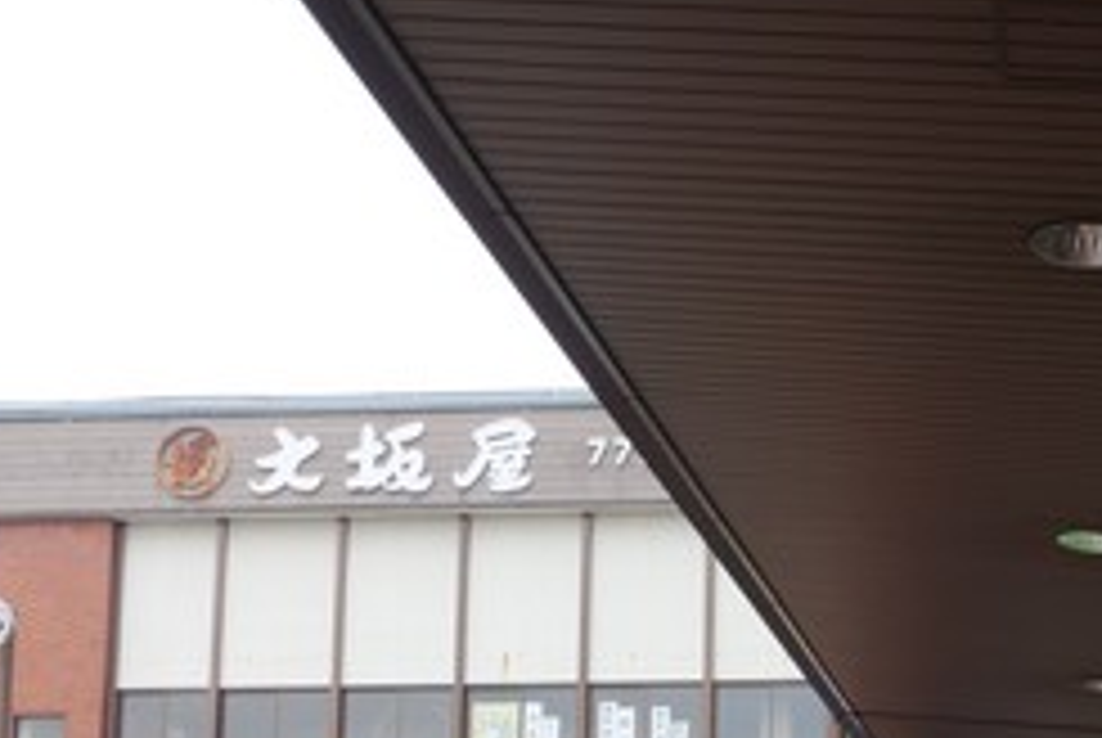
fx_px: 2237
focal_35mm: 73
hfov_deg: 26.9
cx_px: 936
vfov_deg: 18.2
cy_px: 749
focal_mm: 10.4
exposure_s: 1/100
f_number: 5
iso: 125
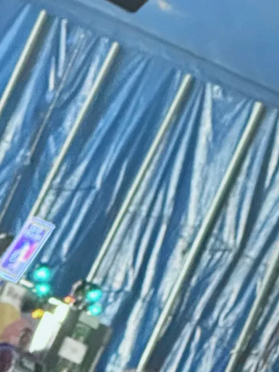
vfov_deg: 6.3
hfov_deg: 4.8
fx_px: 3331
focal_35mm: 310
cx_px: 151
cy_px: 498
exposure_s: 1/34
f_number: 2.8
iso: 800
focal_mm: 9
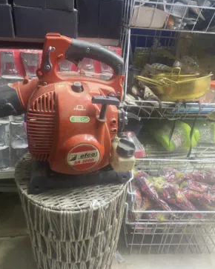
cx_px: 108
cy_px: 129
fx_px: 223
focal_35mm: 28
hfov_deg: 51.5
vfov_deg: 62.2
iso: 500
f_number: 1.8
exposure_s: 1/33
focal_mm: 4.25
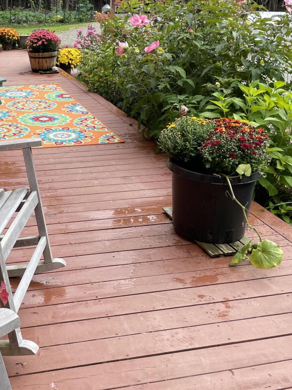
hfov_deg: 31.1
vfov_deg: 41.7
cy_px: 139
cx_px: 47
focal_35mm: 45
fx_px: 506
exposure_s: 1/670
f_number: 1.6
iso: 32
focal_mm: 4.2
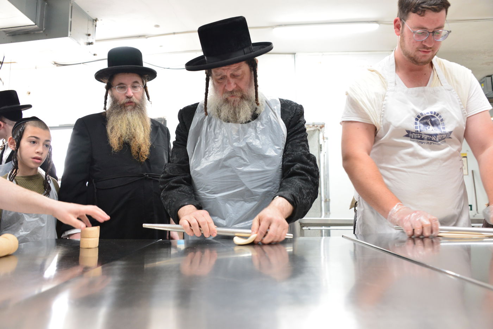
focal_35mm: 28
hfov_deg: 65.5
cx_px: 246
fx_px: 383
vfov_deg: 46.4
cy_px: 164
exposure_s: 1/100
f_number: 5.6
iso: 2000
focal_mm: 28
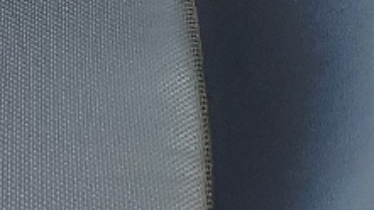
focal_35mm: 205
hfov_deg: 10.4
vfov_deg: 5.2
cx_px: 359
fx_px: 2032
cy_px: -640
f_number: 1.5
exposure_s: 1/161
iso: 50
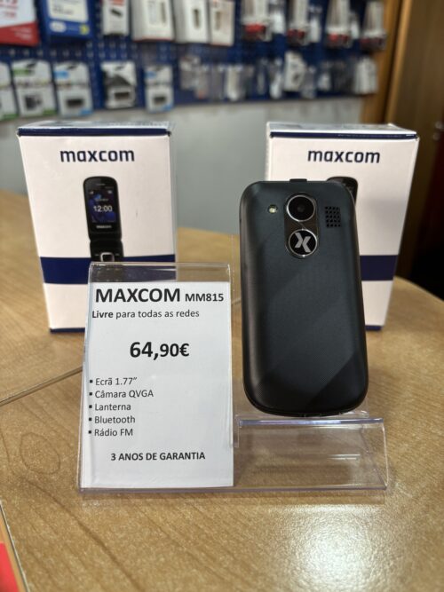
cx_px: 222
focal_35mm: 26
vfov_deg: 67.3
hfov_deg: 53.0
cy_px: 296
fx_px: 445
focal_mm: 5.96
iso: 100
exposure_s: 1/121
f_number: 1.6
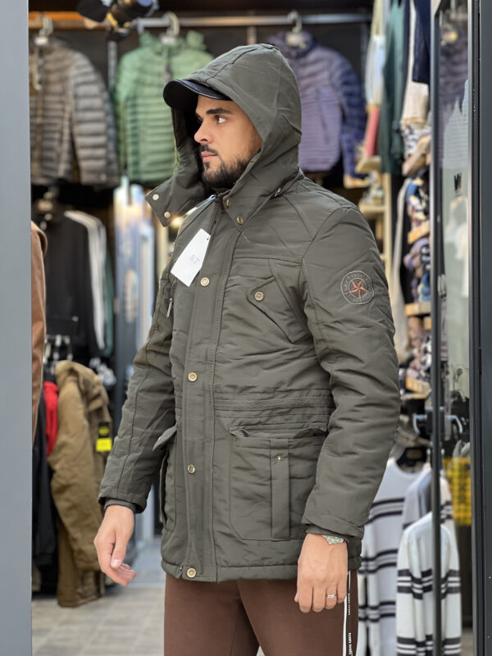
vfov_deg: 25.3
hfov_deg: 19.1
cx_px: 246
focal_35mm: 77
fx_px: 1459
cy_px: 328
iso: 125
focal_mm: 9
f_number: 2.8
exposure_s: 1/33
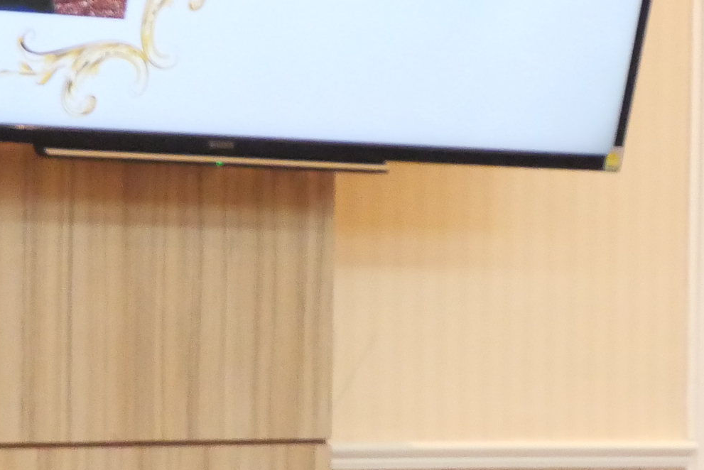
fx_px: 6379
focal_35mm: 326
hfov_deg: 6.3
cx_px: 754
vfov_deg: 4.2
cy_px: 420
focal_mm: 42
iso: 3200
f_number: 5.6
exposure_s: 1/40
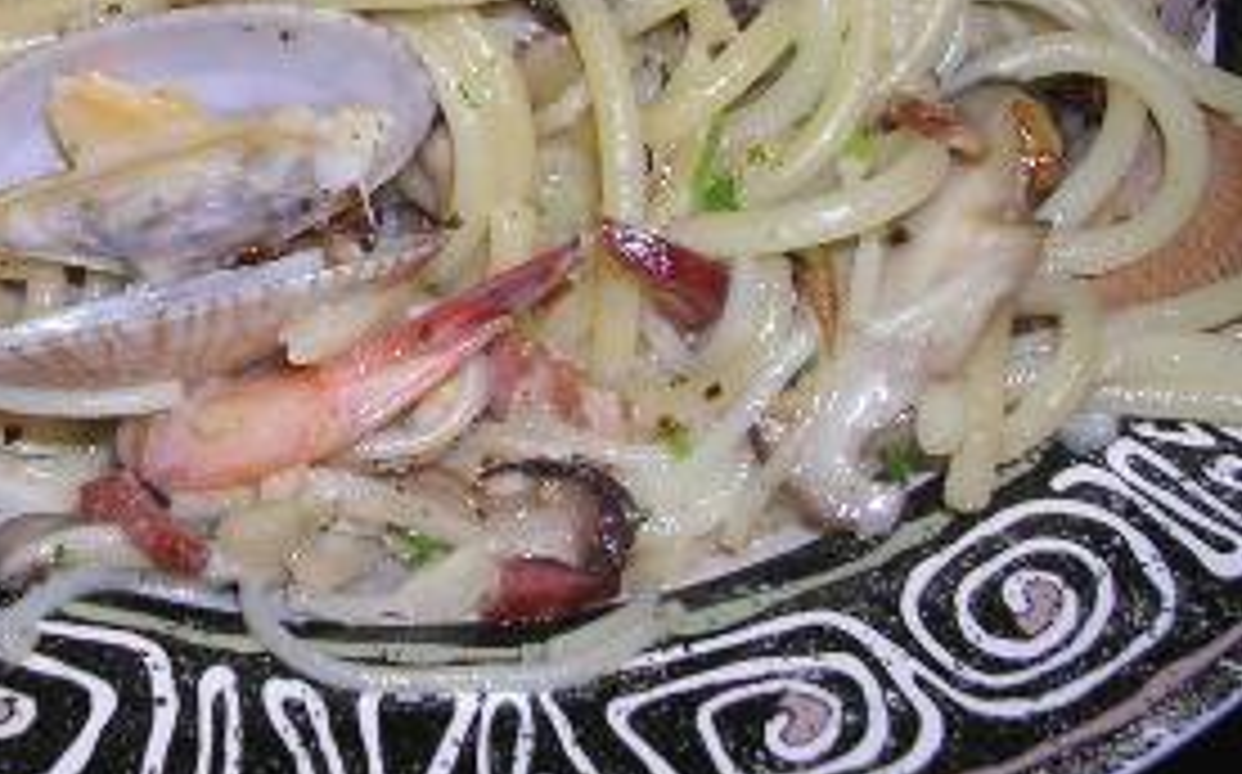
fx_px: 2469
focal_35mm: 73
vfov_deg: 17.6
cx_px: 288
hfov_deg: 27.8
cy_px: 83
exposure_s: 1/60.1
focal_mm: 5.8
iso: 50
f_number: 2.8
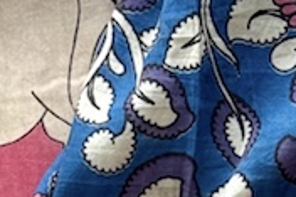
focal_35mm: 283
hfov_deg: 7.3
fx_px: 2325
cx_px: 135
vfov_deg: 4.7
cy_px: 567
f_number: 1.78
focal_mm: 6.76
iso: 64
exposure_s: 1/390
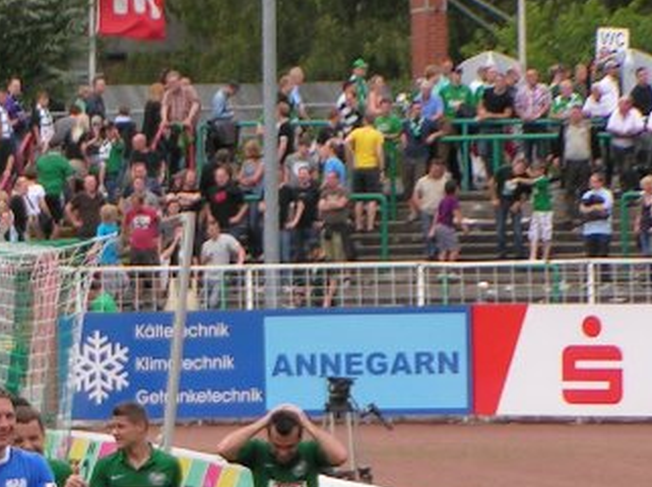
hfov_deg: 6.3
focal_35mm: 312
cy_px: 564
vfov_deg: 4.7
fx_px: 5870
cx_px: -156
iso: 50
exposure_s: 1/320
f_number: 3.5
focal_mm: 19.1
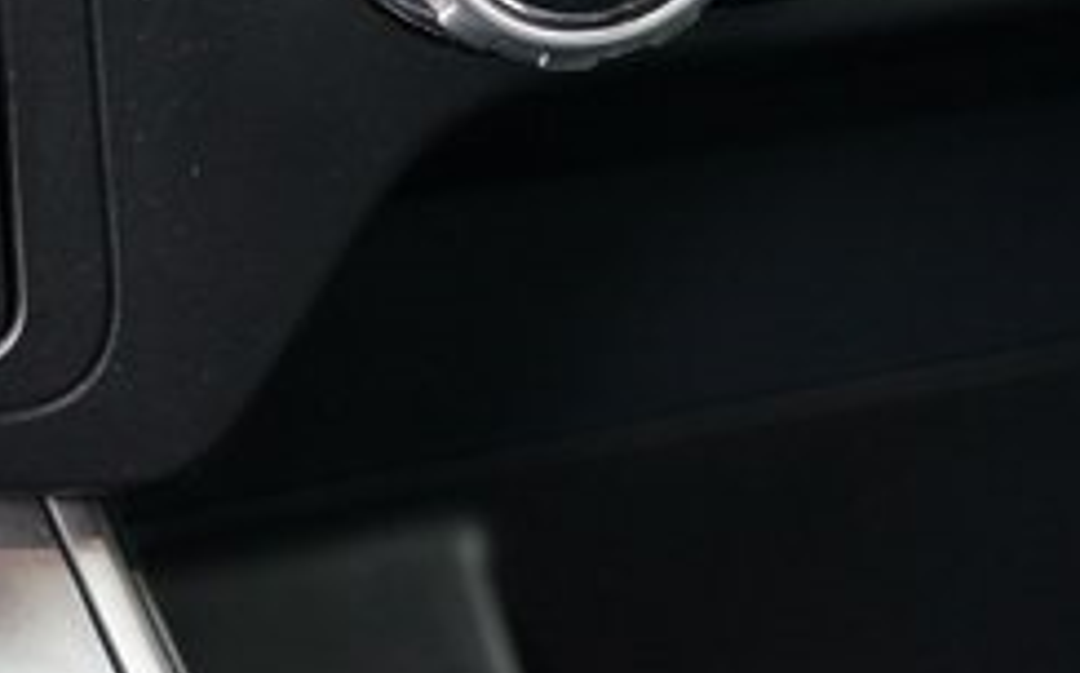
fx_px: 2911
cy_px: -224
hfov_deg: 20.0
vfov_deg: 12.7
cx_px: -146
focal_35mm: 99
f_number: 3.2
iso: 2500
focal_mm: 37
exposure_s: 1/60
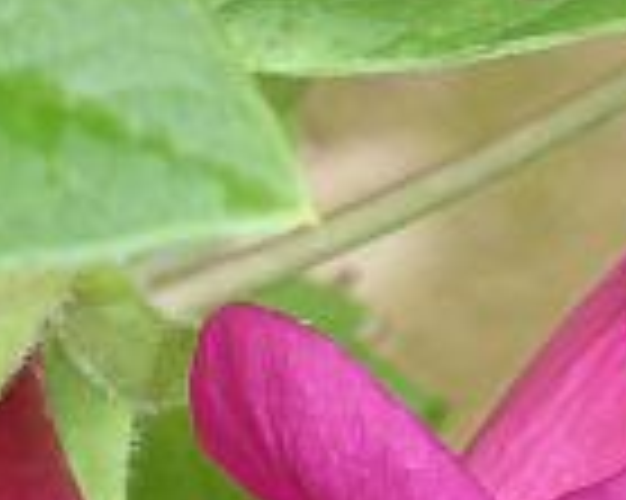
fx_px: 27790
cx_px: 261
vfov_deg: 1.0
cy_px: 1027
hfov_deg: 1.3
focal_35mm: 1501
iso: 200
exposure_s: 1/100
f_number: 5.8
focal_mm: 53.8
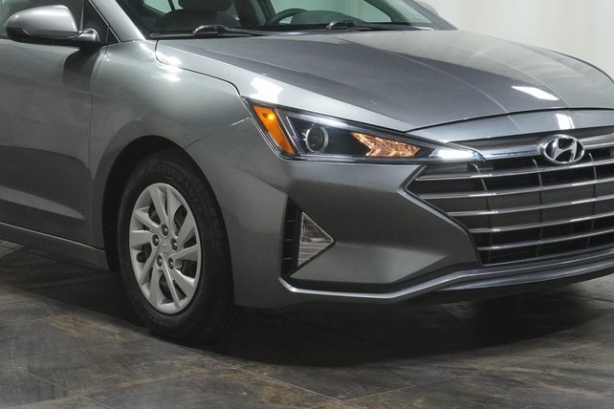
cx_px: 223
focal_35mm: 84
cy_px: 127
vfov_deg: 16.3
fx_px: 1429
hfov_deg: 24.2
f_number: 14
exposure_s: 1/40
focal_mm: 35
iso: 3200
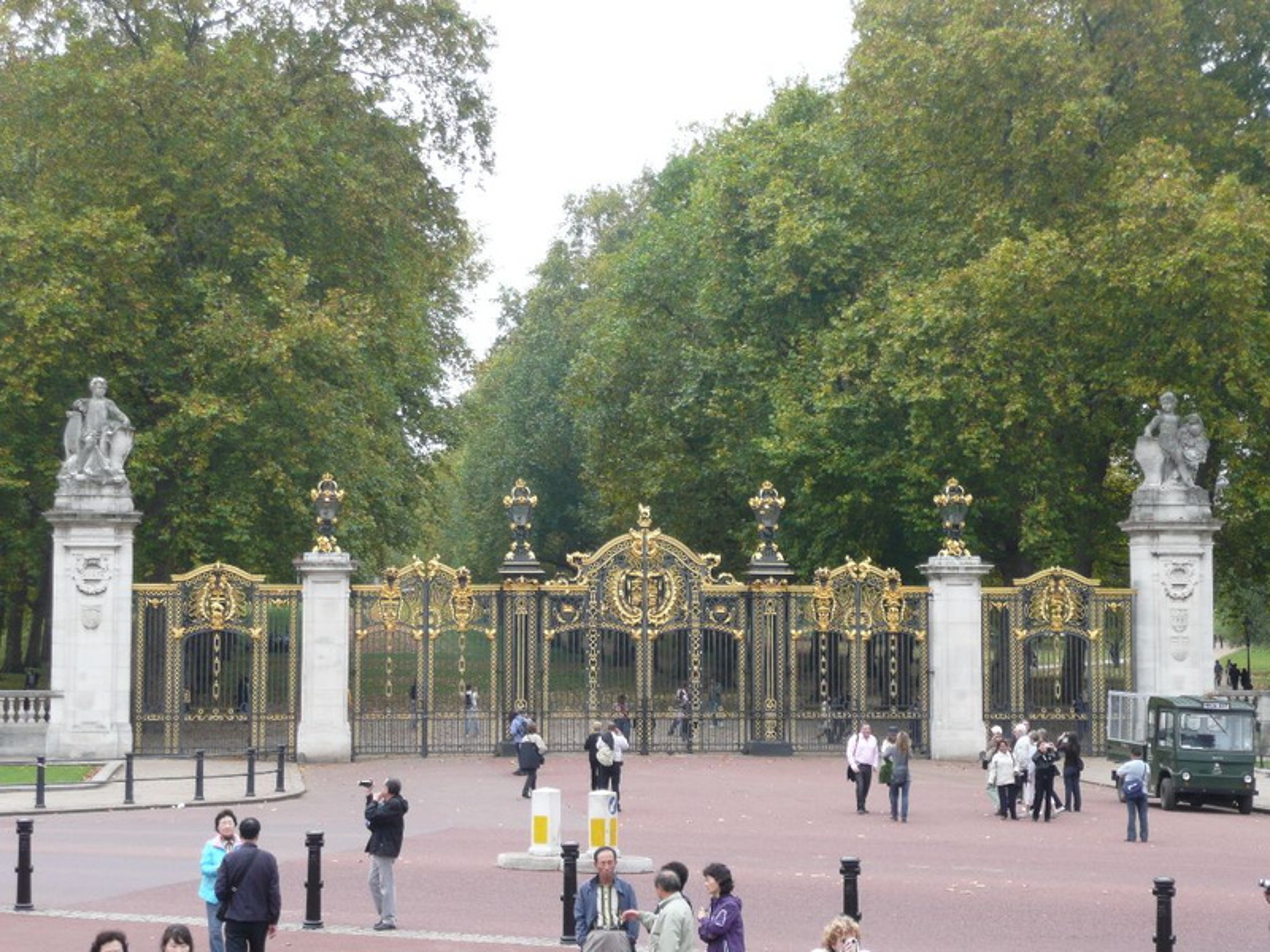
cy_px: 476
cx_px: 635
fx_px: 2825
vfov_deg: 19.1
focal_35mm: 77
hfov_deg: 25.3
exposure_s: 1/60
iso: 100
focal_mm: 12.7
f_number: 4.6
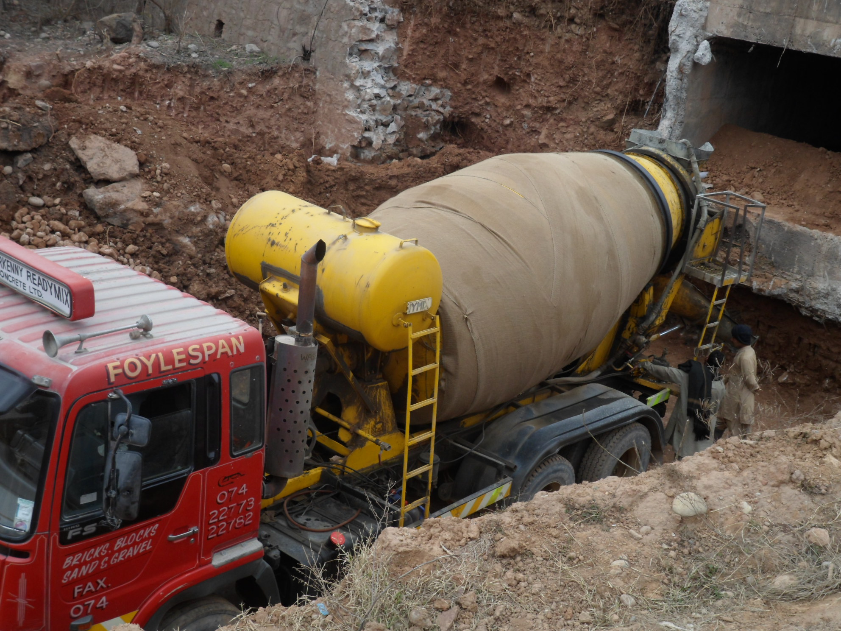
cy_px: 316
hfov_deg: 44.8
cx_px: 420
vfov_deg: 34.3
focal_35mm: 42
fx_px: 1020
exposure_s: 1/125
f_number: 4.2
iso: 80
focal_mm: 7.8
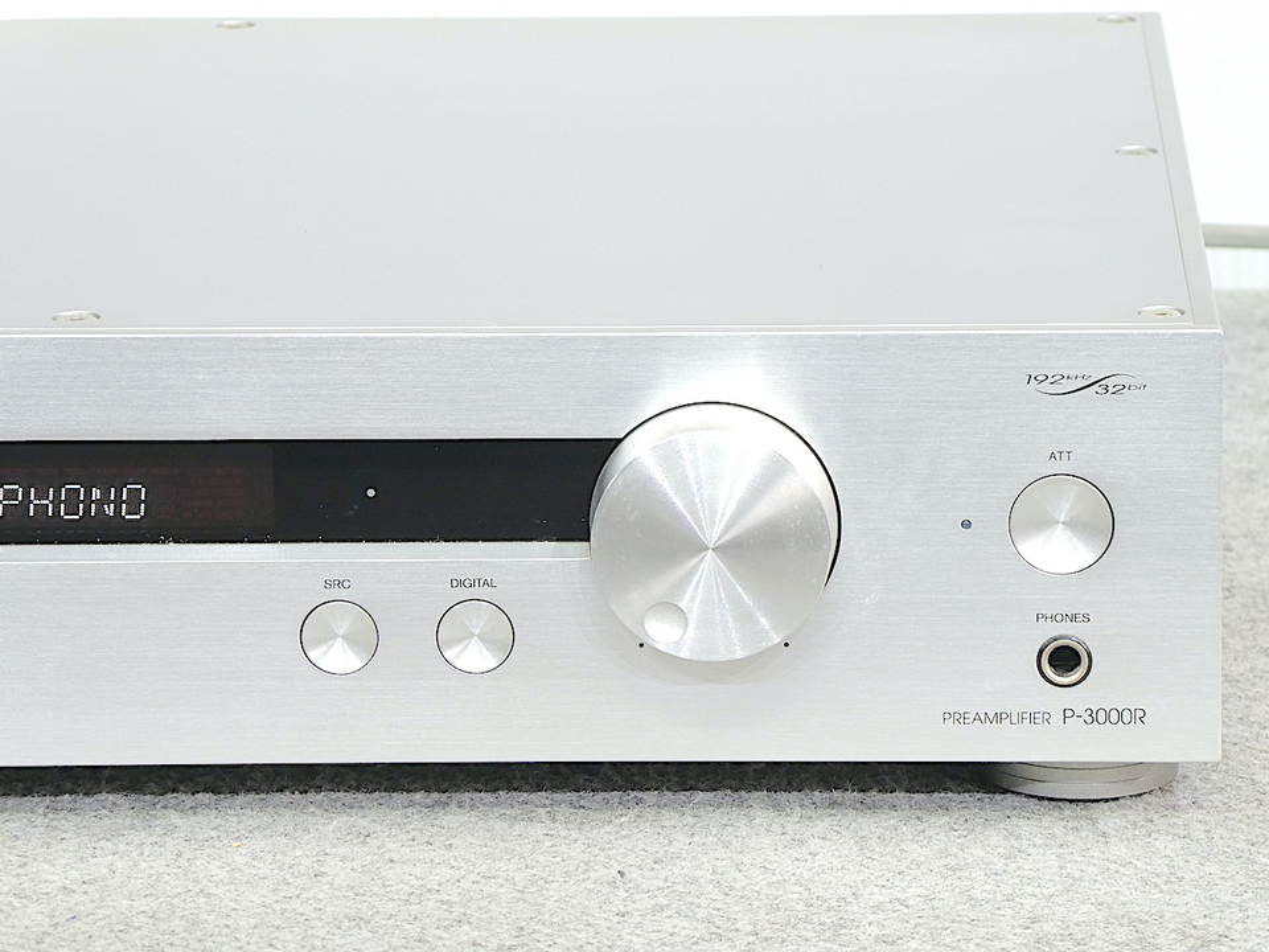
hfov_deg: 12.3
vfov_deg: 9.3
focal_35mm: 160
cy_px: 476
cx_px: 634
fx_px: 5865
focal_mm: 28.7
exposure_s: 1/6
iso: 200
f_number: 5.5
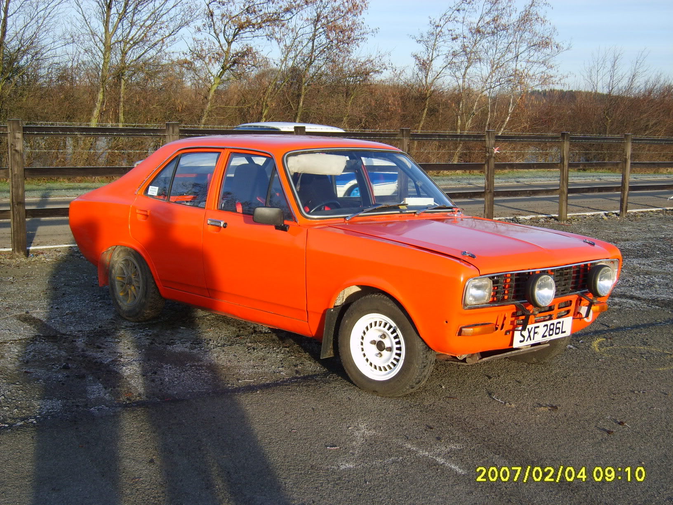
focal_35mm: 53
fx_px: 1030
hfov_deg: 36.2
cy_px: 252
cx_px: 336
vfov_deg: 27.5
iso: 50
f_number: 3.5
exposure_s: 1/350
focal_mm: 11
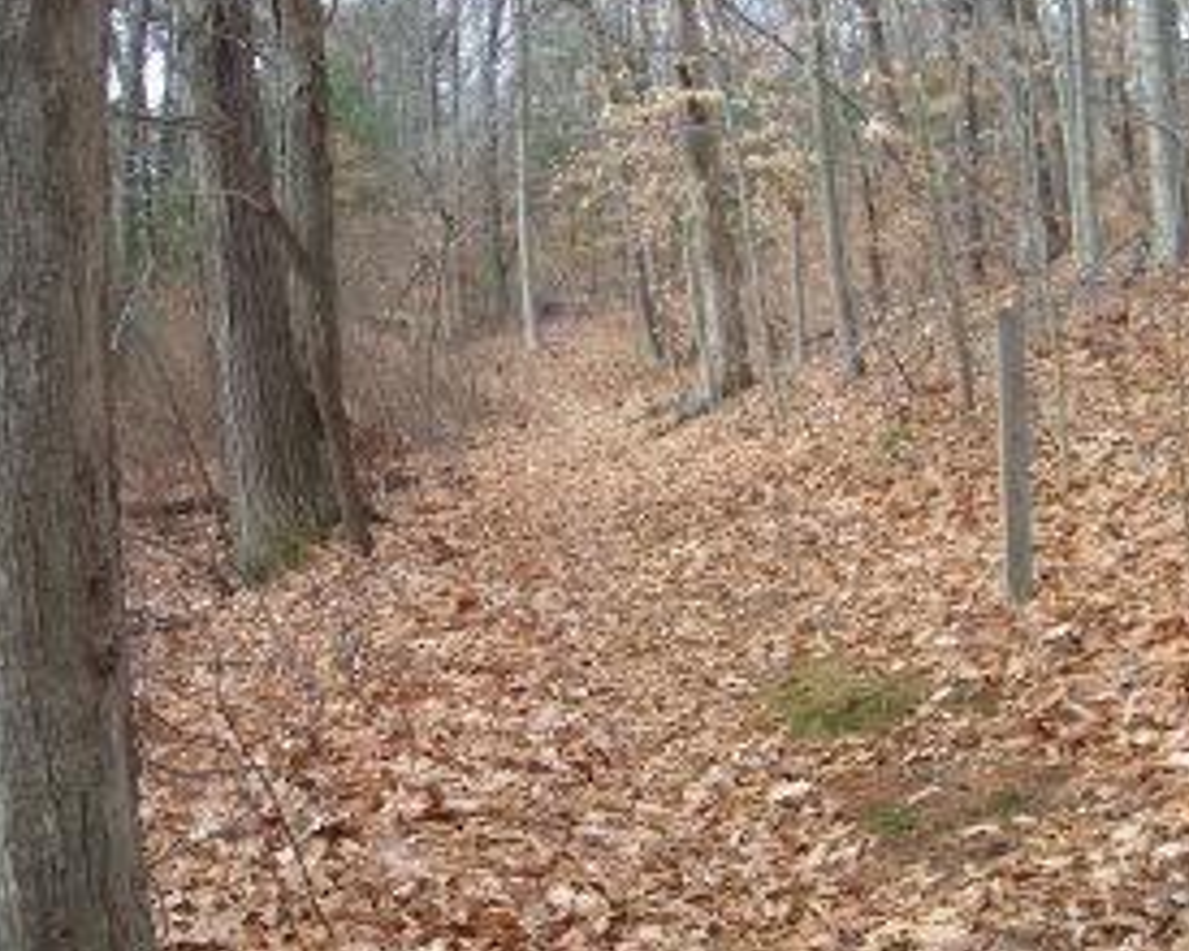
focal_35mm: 49
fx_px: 1724
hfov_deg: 38.0
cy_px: 493
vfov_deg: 30.8
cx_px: 515
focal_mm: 5.85
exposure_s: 1/160
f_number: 2.8
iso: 65
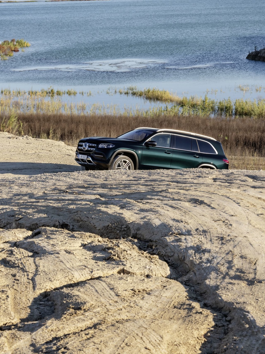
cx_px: 132
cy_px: 160
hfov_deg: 14.8
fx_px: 1020
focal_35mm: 100
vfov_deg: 19.6
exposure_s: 1/160
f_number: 11
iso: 200
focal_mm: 92
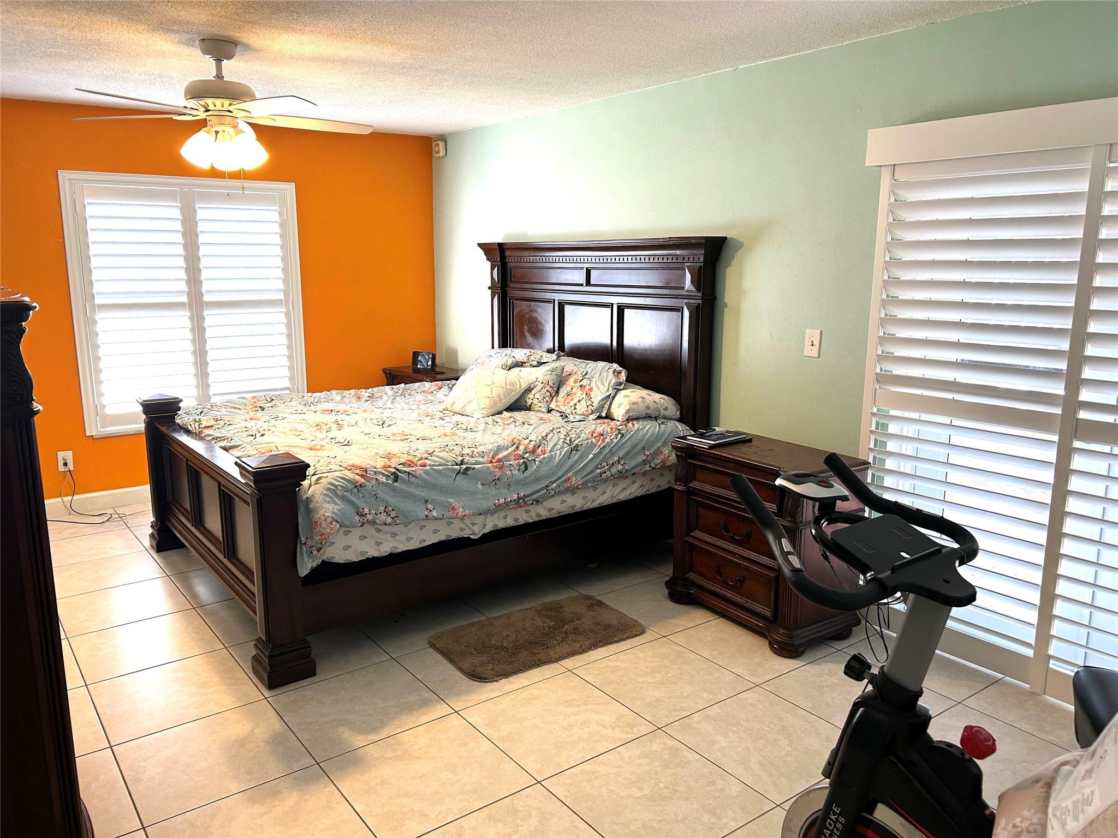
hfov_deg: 67.3
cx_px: 559
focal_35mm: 26
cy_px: 419
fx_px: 840
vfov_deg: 53.1
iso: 100
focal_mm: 5.7
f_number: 1.5
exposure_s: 1/60
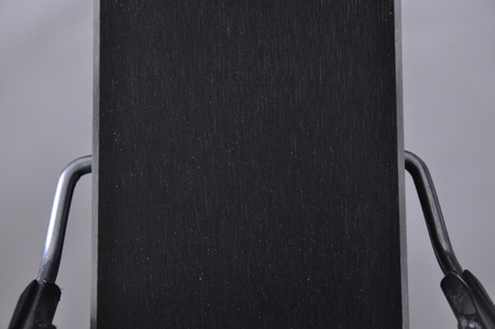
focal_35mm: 158
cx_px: 248
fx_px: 2163
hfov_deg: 13.1
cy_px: 164
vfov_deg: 8.7
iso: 3200
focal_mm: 105
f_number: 9.5
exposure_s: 1/125
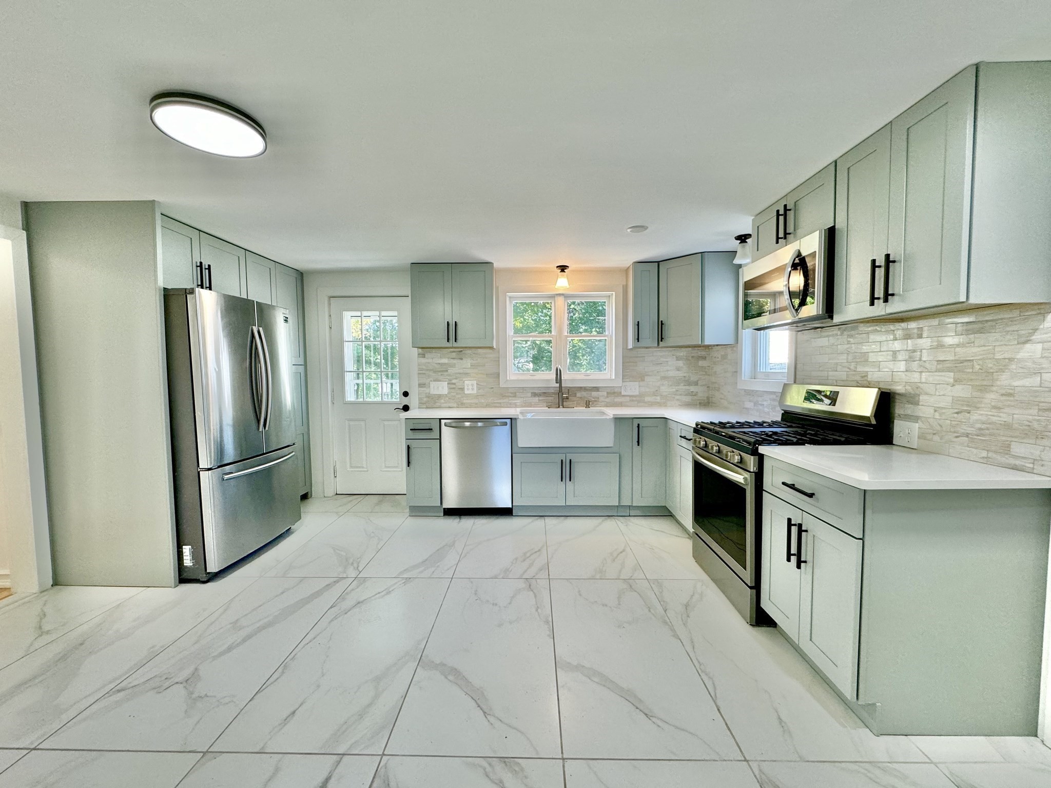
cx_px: 526
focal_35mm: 14
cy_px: 394
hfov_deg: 102.1
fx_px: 425
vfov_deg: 85.7
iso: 160
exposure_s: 1/120
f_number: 2.2
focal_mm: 2.22
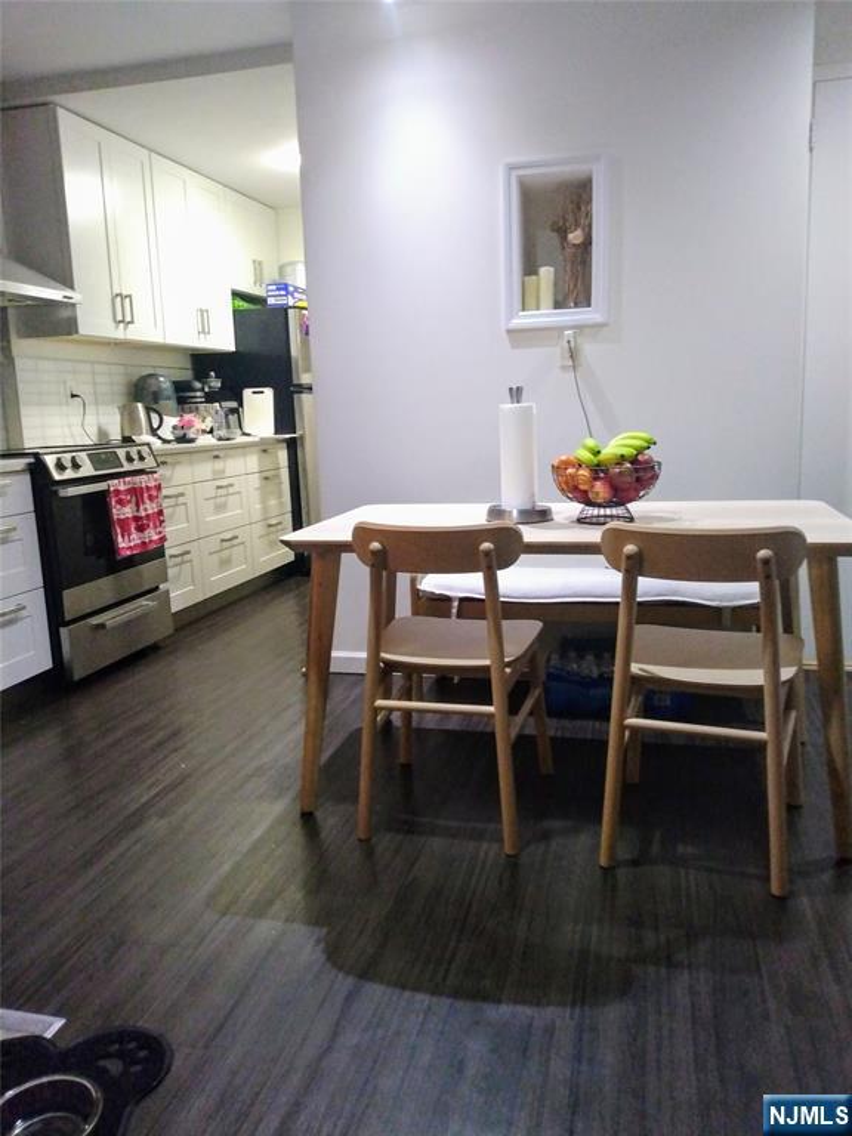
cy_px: 568
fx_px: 656
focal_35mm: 20
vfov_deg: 81.7
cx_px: 426
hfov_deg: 66.0
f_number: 2
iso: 897
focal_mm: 3.54
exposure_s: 1/30
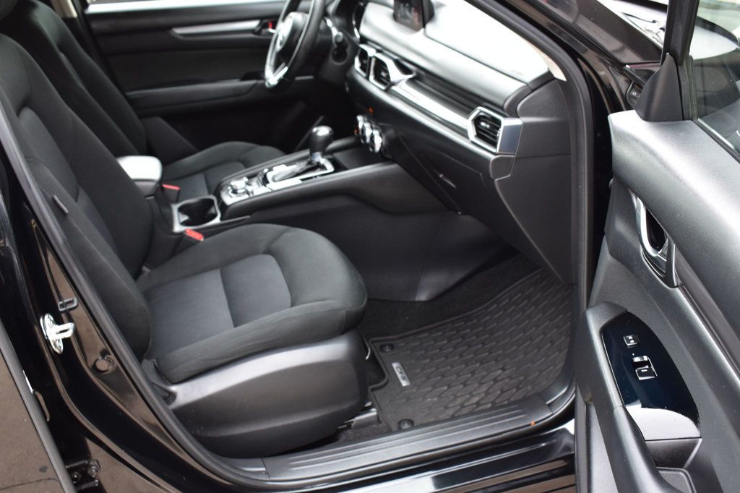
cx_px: 370
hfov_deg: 53.1
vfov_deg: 36.8
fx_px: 740
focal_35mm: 36
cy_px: 246
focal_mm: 24
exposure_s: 1/20
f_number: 6.3
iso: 400
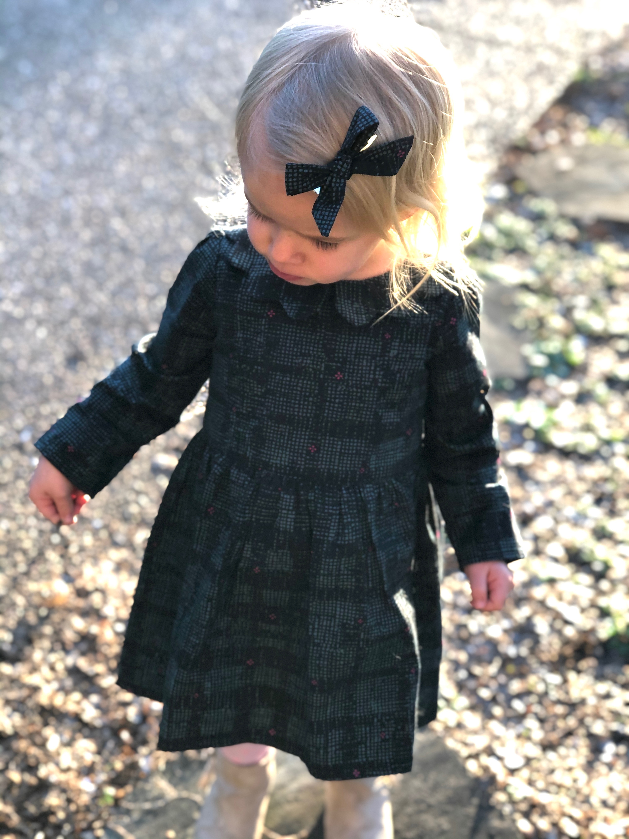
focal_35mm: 57
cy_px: 420
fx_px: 1381
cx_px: 314
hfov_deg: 25.7
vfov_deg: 33.8
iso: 20
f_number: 2.8
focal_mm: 6.6
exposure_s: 1/30
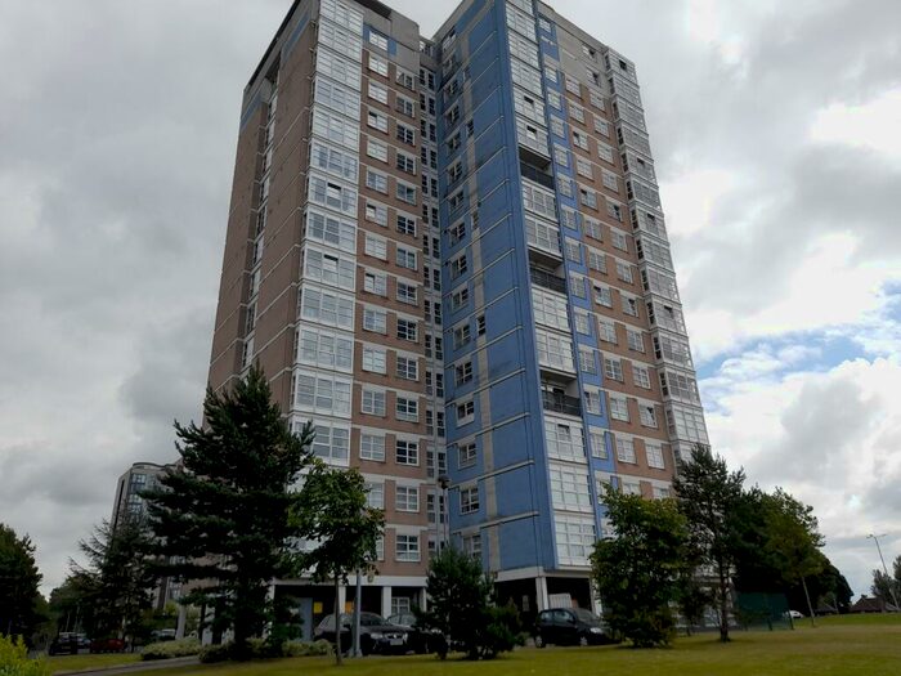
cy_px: 338
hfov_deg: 69.4
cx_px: 450
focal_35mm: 25
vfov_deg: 54.9
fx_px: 651
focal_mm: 4.6
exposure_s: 1/1020
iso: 20
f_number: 2
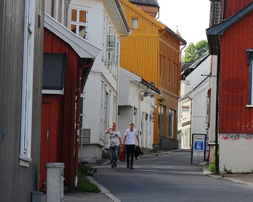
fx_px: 1565
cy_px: 88
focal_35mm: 209
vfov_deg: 7.4
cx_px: 175
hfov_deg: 9.2
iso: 400
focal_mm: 82
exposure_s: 1/200
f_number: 11
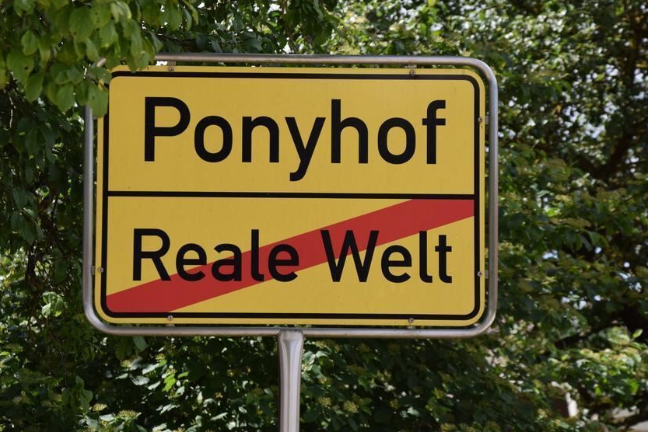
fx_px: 2269
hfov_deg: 16.3
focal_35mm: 126
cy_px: 176
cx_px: 303
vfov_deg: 10.9
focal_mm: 70
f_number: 5.6
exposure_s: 1/500
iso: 200
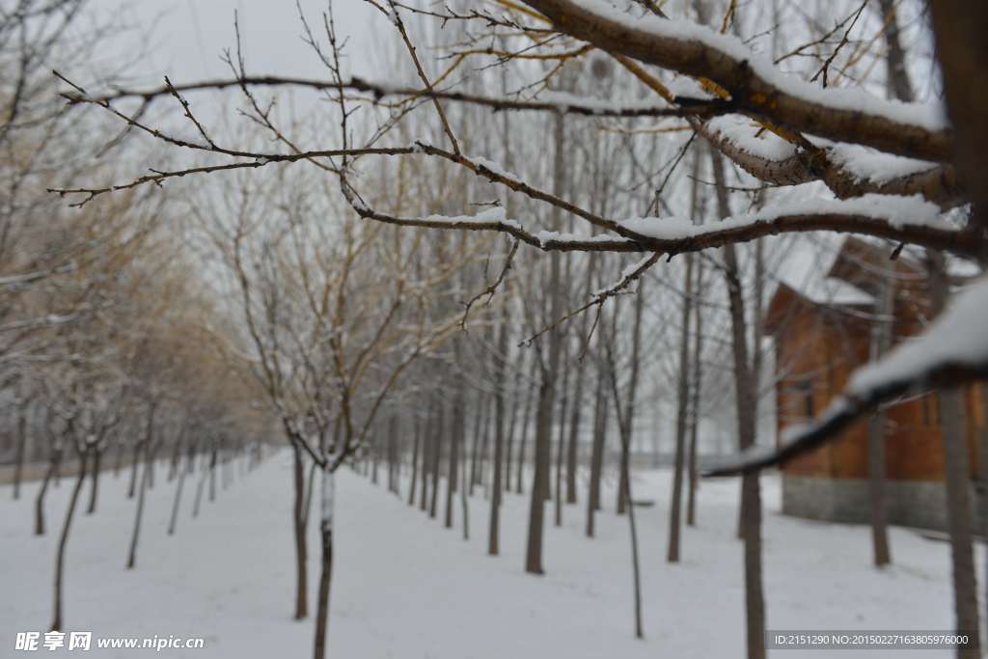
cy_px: 330
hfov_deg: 60.3
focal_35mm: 31
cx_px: 494
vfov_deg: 42.3
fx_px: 851
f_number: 5
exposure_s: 1/250
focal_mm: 31
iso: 100
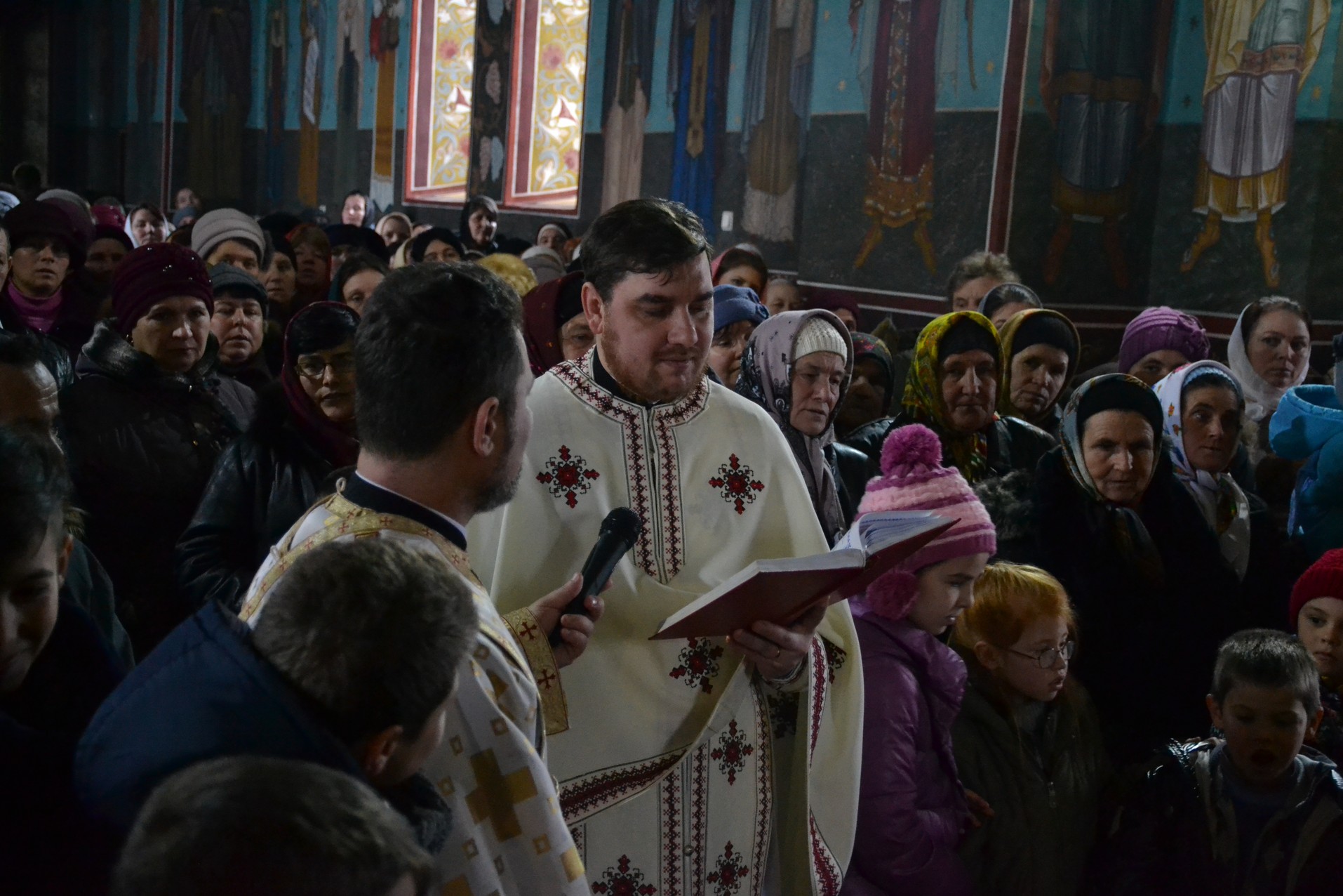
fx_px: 2126
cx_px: 672
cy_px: 448
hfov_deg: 35.1
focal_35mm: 57
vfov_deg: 23.8
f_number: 4.2
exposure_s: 1/60
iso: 3200
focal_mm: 38
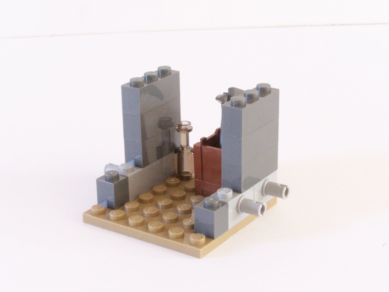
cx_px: 194
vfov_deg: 19.6
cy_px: 146
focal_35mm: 75
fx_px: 843
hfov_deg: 26.0
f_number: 8
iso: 400
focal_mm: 12.4
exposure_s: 1/10
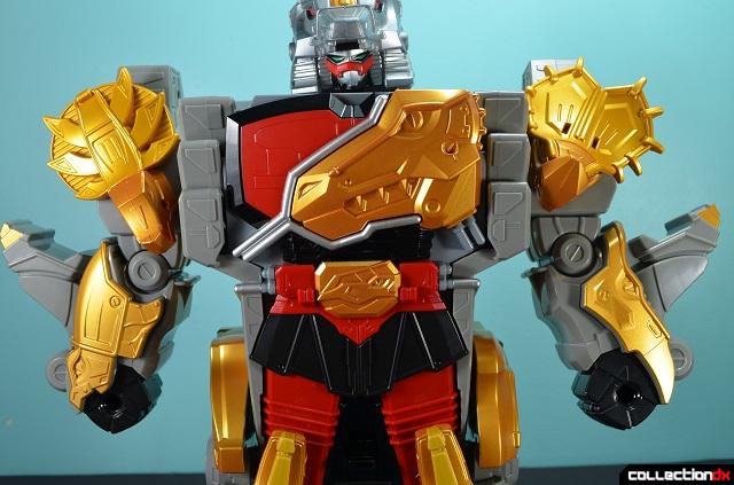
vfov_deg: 36.7
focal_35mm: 36
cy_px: 242
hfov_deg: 53.3
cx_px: 367
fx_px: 732
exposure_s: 1/6
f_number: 9
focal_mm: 24
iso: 100
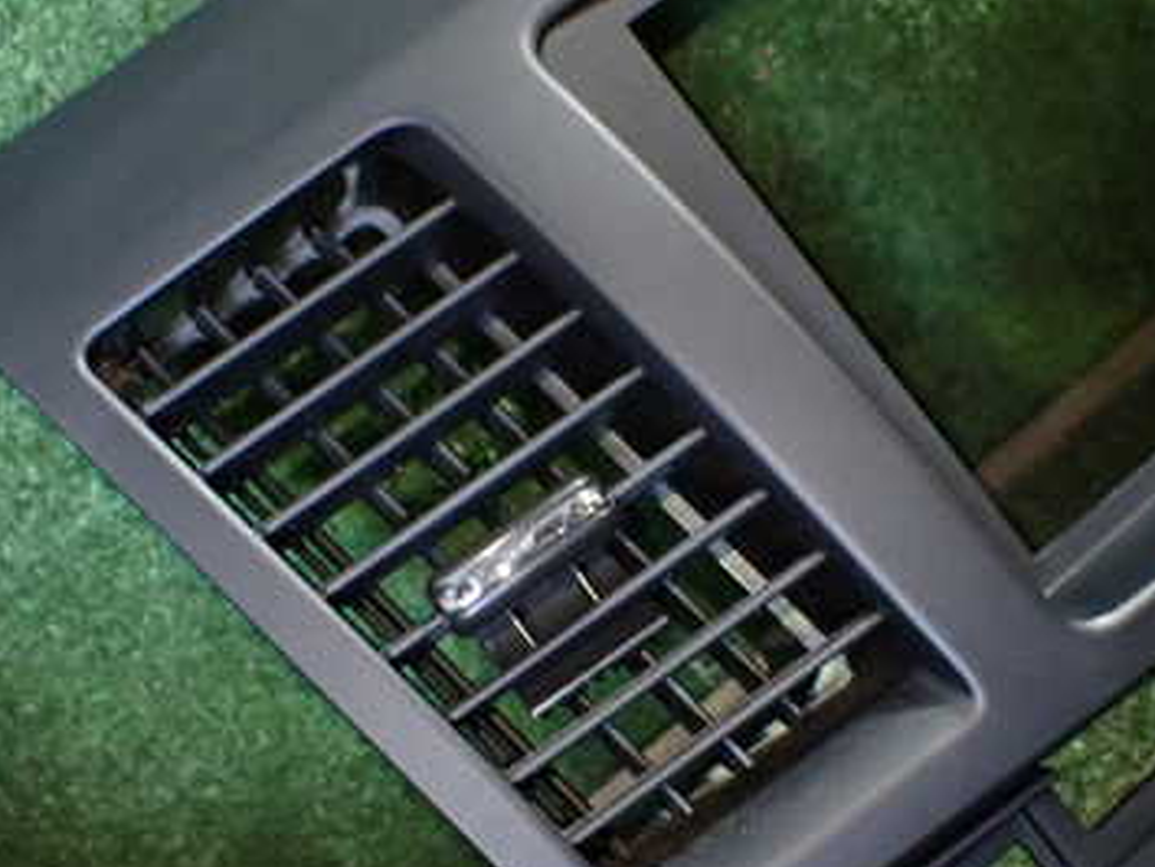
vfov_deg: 28.3
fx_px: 1702
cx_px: 654
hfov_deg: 37.4
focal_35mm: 51
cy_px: 602
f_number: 2.3
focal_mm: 5.4
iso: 800
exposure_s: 1/60
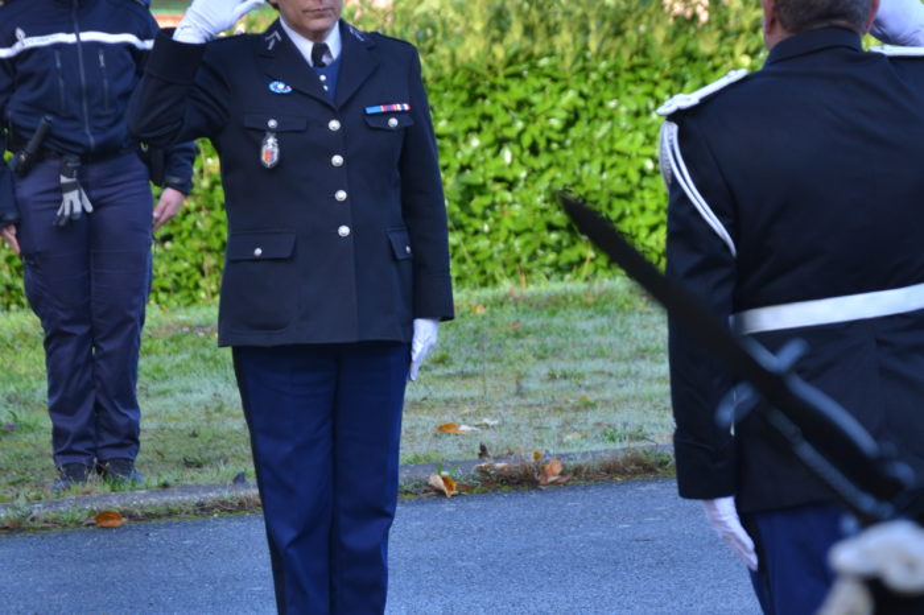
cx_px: 462
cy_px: 308
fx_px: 4040
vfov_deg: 8.7
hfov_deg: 13.0
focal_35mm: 158
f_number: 5.6
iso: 250
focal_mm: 105
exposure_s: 1/125
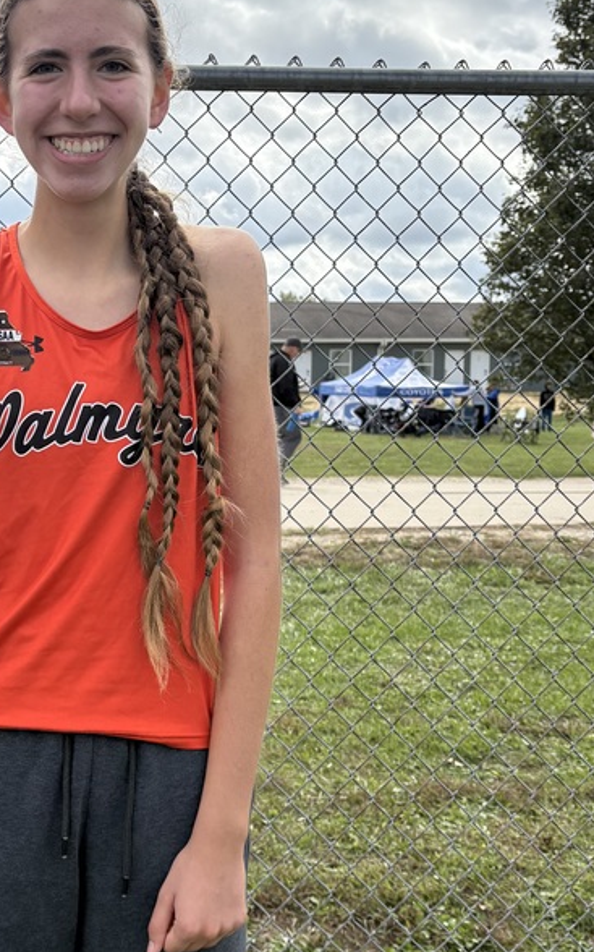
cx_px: 105
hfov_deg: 26.3
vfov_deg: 41.8
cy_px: 526
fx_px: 1244
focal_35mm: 48
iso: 64
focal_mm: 5.96
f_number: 1.6
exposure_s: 1/5348
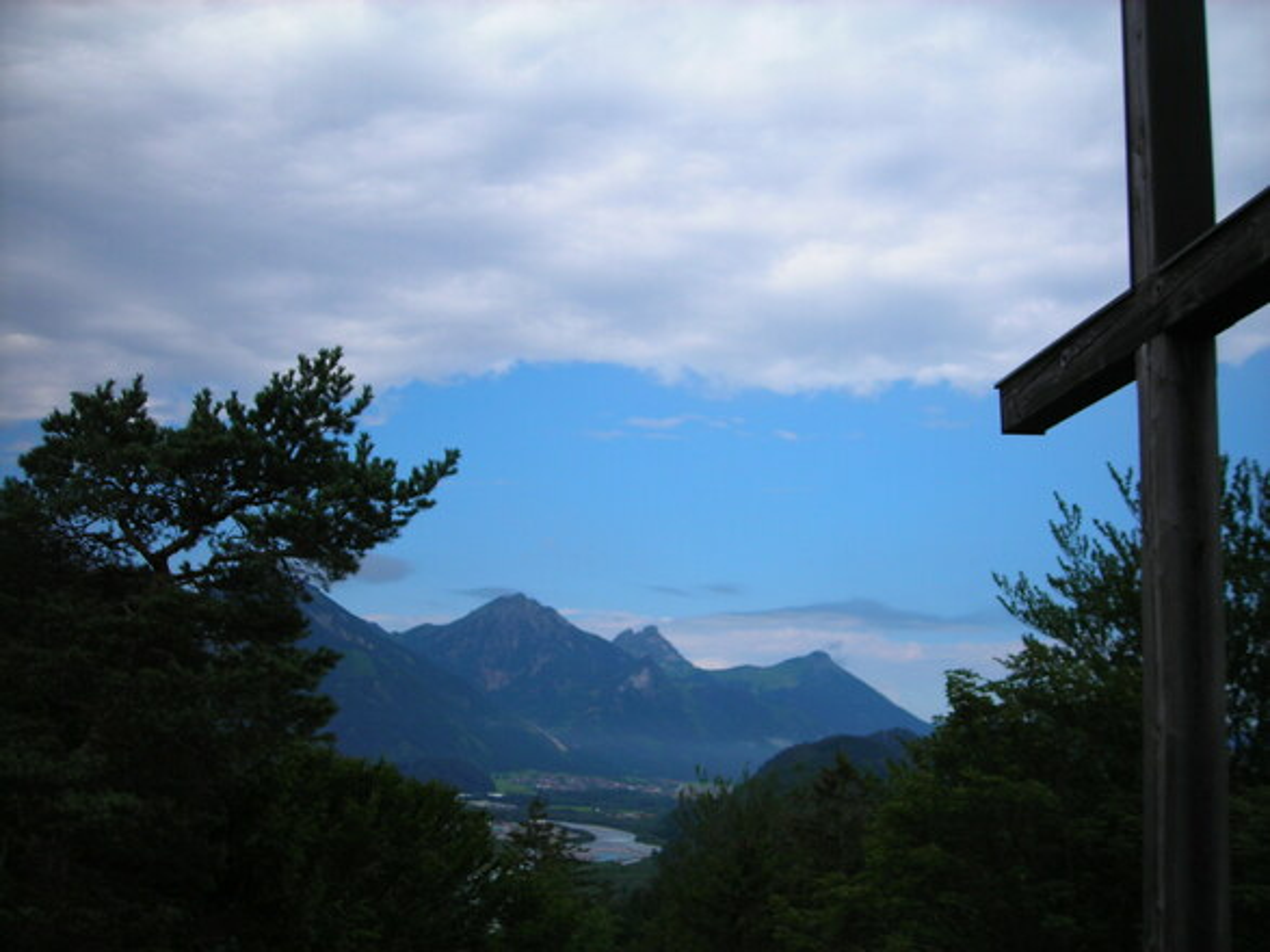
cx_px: 635
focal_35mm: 38
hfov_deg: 49.0
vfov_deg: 37.7
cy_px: 476
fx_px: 1394
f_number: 3.2
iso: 50
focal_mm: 6.3
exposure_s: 1/680
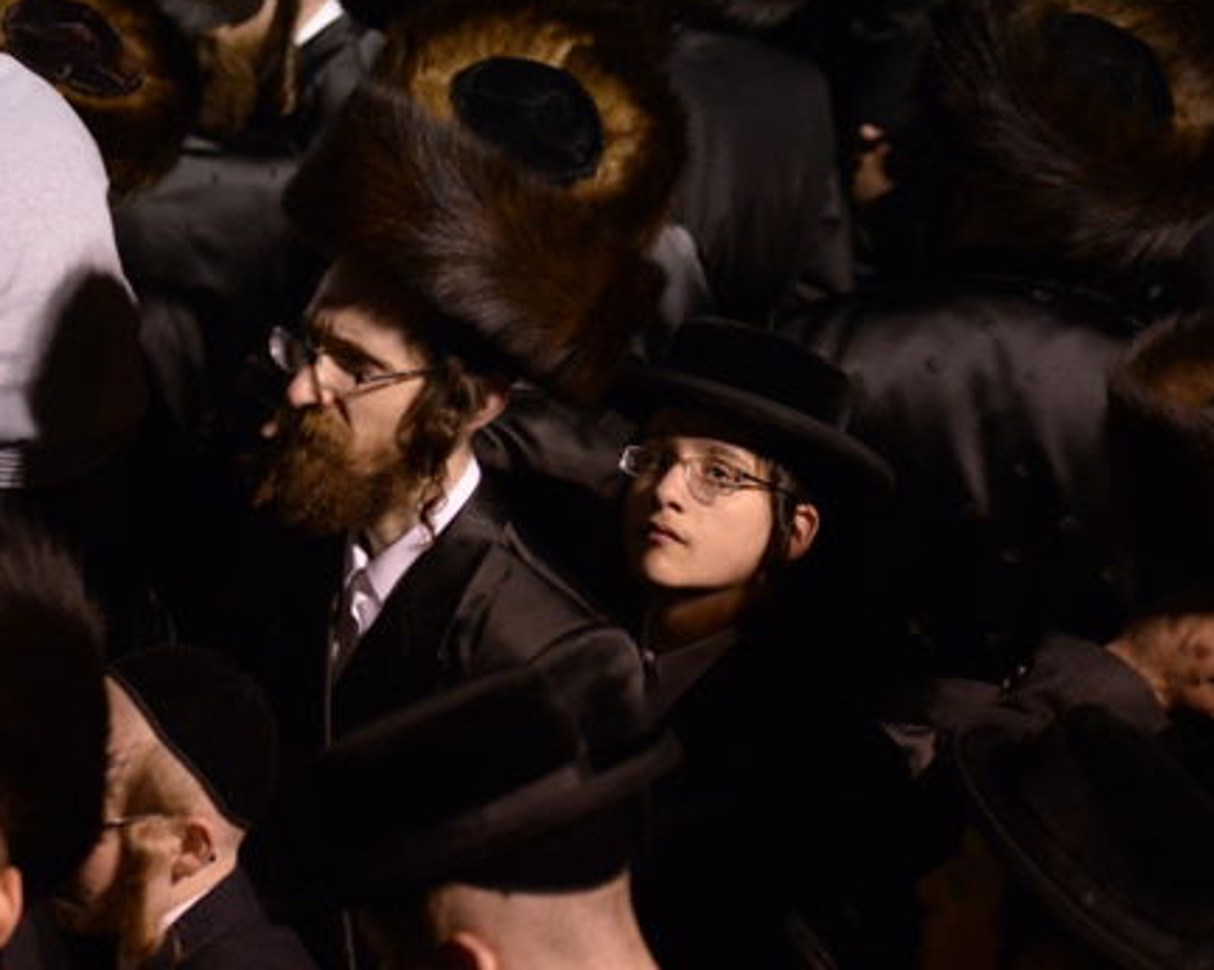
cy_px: 380
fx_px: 6536
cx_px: -168
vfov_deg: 8.5
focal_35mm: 182
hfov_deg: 10.5
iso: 2500
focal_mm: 82
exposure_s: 1/500
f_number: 2.8
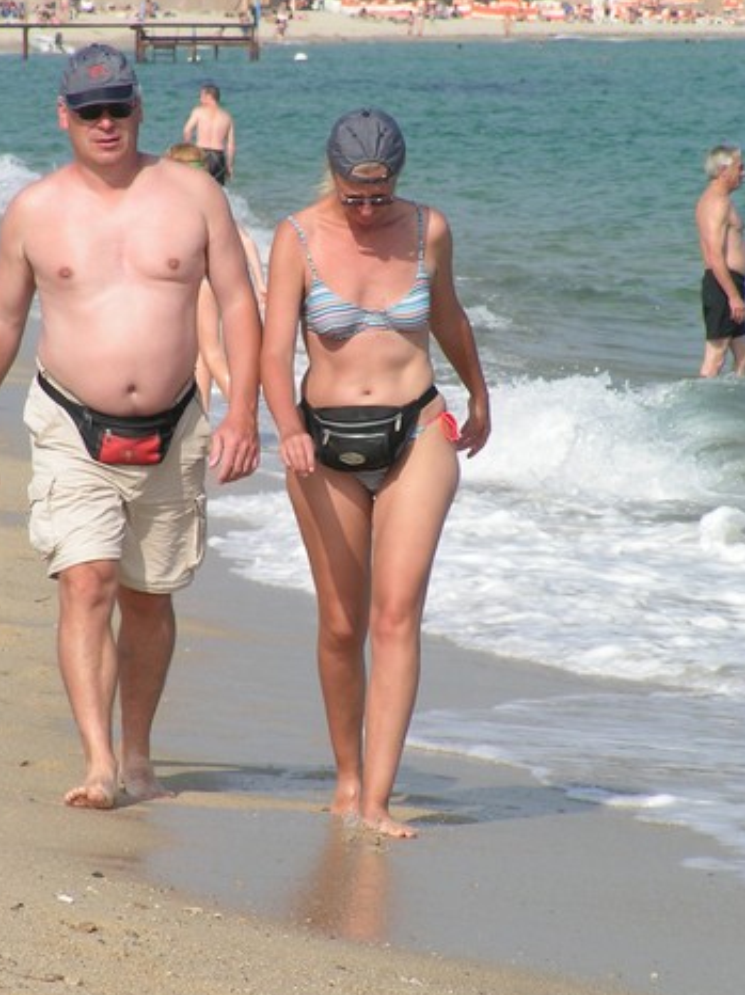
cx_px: 354
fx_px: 11230
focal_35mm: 391
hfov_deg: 3.8
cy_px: 452
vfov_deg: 5.1
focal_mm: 45.4
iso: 50
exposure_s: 1/640
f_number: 5.6
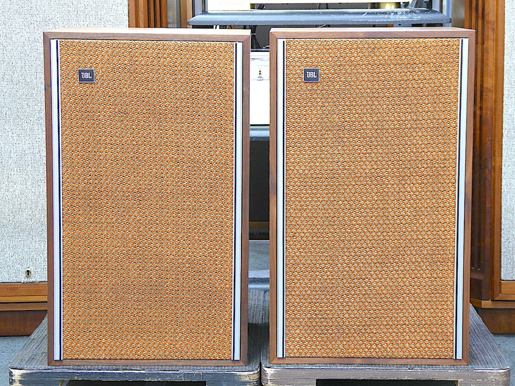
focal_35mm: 79
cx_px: 258
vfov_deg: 18.7
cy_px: 193
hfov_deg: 24.7
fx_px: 1175
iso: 200
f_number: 4.7
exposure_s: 1/3.2
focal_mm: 14.1
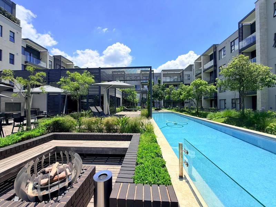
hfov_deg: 102.1
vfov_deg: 85.7
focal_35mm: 14
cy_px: 104
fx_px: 112
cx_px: 138
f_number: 2.2
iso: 64
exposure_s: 1/2410
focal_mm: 2.22
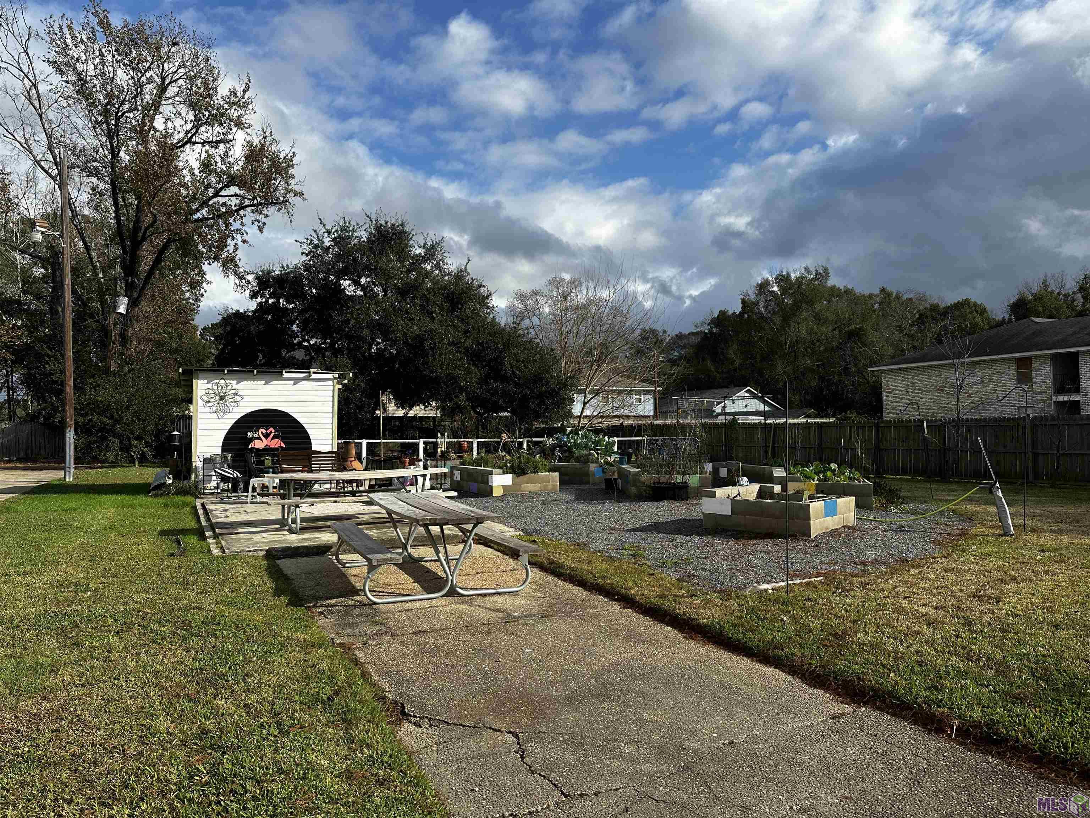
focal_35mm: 24
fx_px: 756
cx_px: 545
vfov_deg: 56.8
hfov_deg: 71.6
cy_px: 409
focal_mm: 6.86
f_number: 1.78
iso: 80
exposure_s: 1/4762
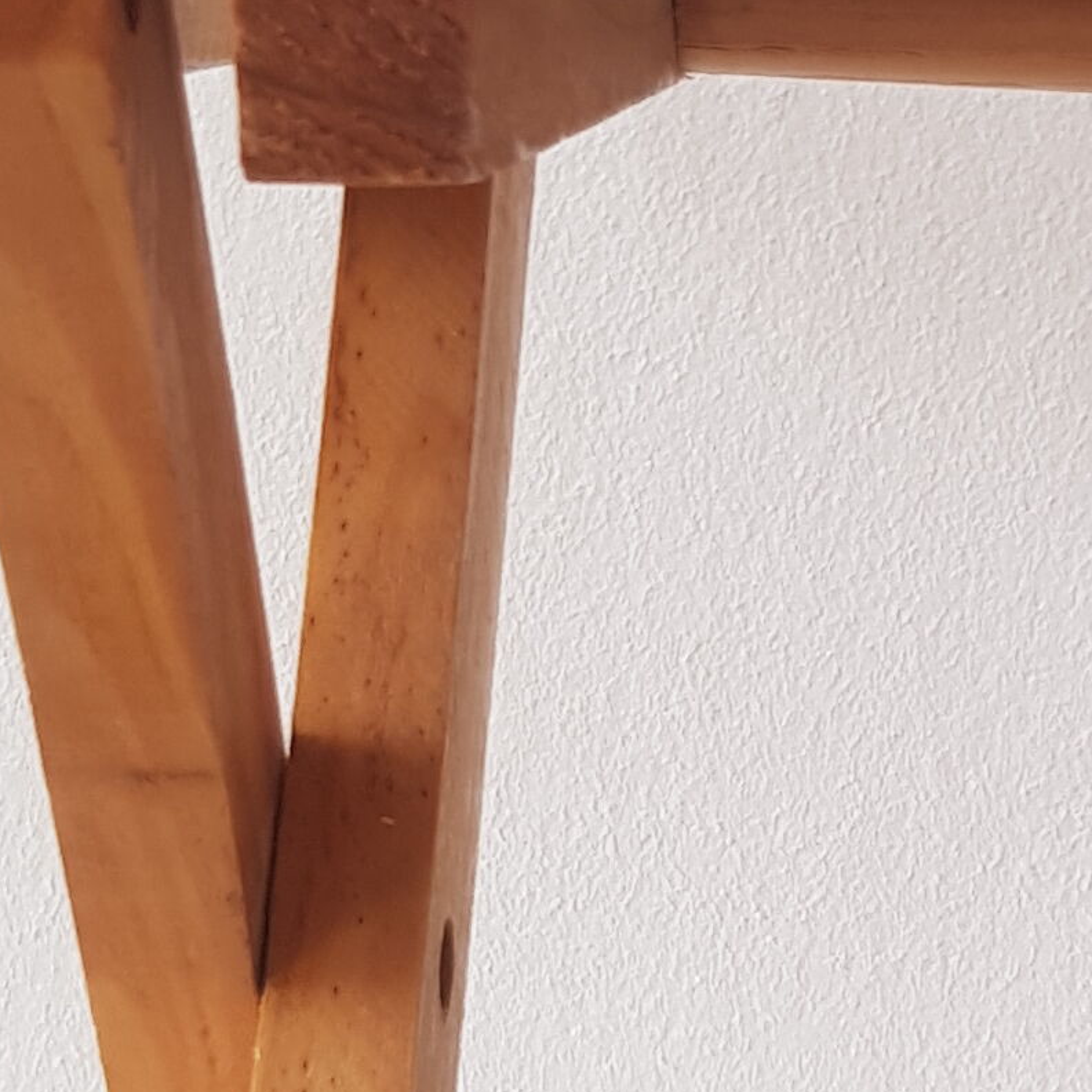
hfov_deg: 14.7
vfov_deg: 14.9
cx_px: 1059
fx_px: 4176
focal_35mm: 117
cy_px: 692
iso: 50
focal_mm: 4.2
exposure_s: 1/60
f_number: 1.7
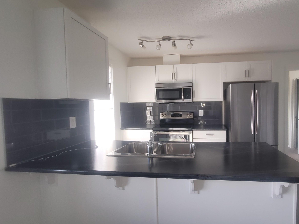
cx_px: 184
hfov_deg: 89.5
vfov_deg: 74.7
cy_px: 111
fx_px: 147
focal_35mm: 17
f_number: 2.2
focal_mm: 2.2
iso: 64
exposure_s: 1/60
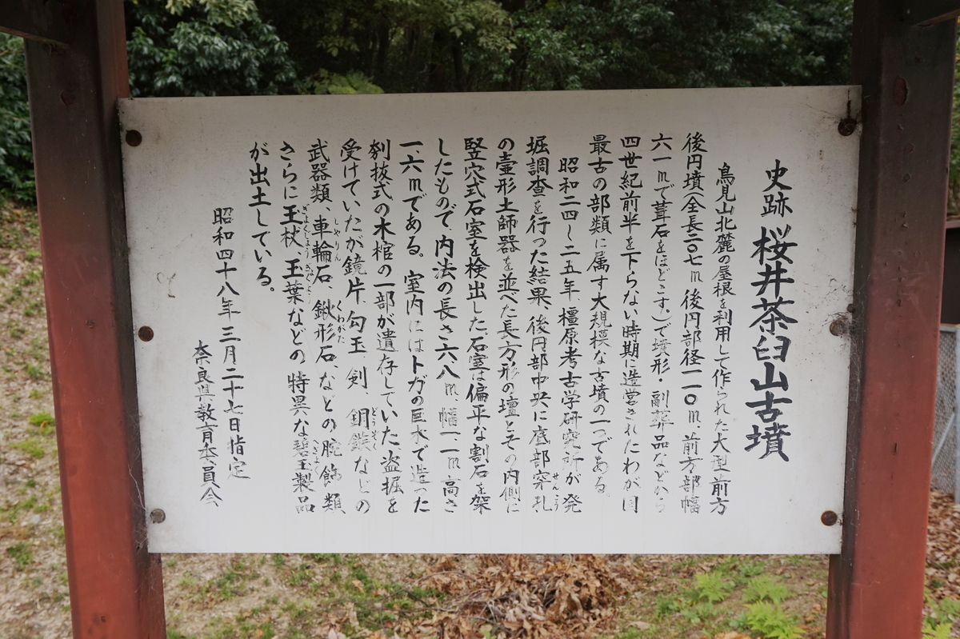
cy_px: 320
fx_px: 920
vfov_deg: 38.3
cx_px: 480
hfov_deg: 55.1
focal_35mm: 34
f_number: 8
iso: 100
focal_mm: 23
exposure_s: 1/100
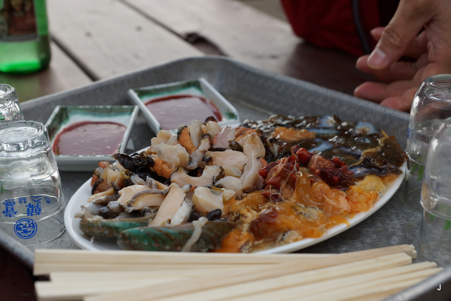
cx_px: 226
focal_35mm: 75
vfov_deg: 18.2
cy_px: 150
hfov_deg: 27.0
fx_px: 940
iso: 100
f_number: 5
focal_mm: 50
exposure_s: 1/250
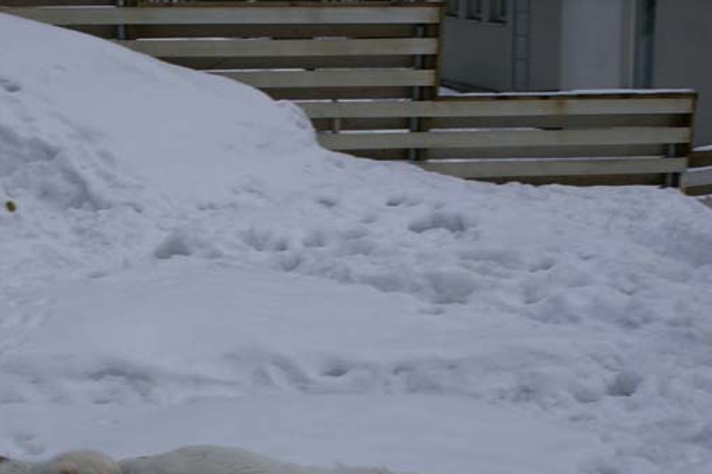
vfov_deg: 16.6
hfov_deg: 24.7
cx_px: 224
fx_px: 1616
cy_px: 344
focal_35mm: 82
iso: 100
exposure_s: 1/100
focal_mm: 35
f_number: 6.3
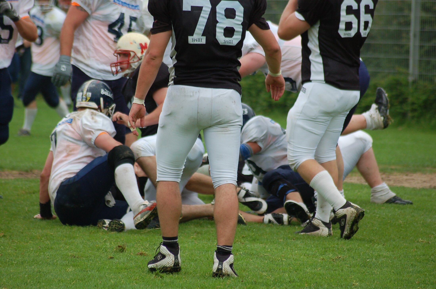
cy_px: 144
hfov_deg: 7.1
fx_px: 3536
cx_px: 218
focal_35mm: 292
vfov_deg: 4.7
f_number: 5
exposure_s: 1/800
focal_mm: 195
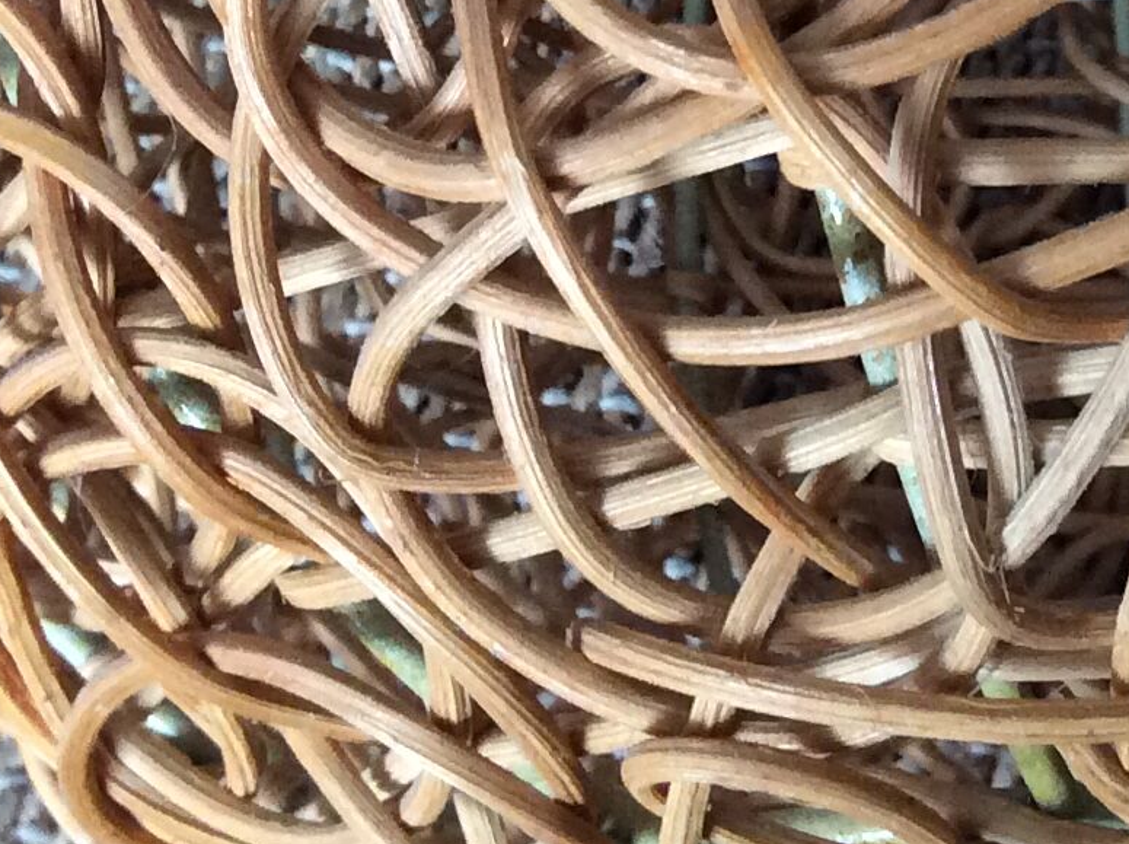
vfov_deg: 13.4
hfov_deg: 18.2
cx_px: 956
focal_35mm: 107
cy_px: -210
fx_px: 3485
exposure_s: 1/25
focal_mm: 3.3
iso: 125
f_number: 2.4
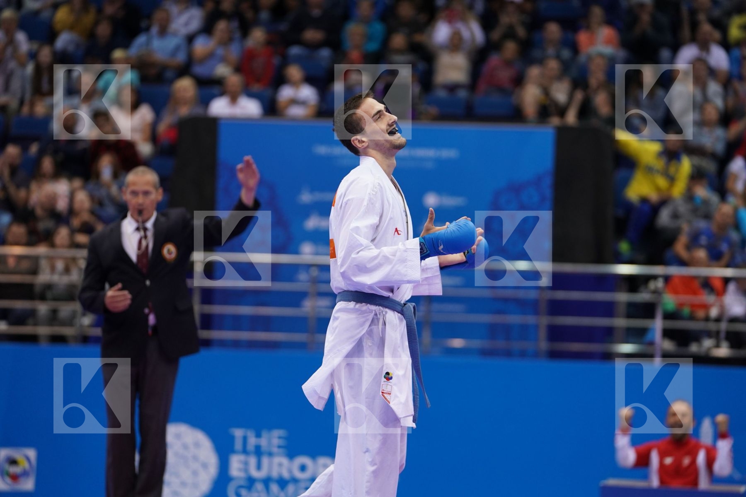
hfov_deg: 11.9
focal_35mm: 173
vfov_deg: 7.9
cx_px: 373
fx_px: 3585
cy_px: 248
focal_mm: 173
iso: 1250
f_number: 2.8
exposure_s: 1/1000
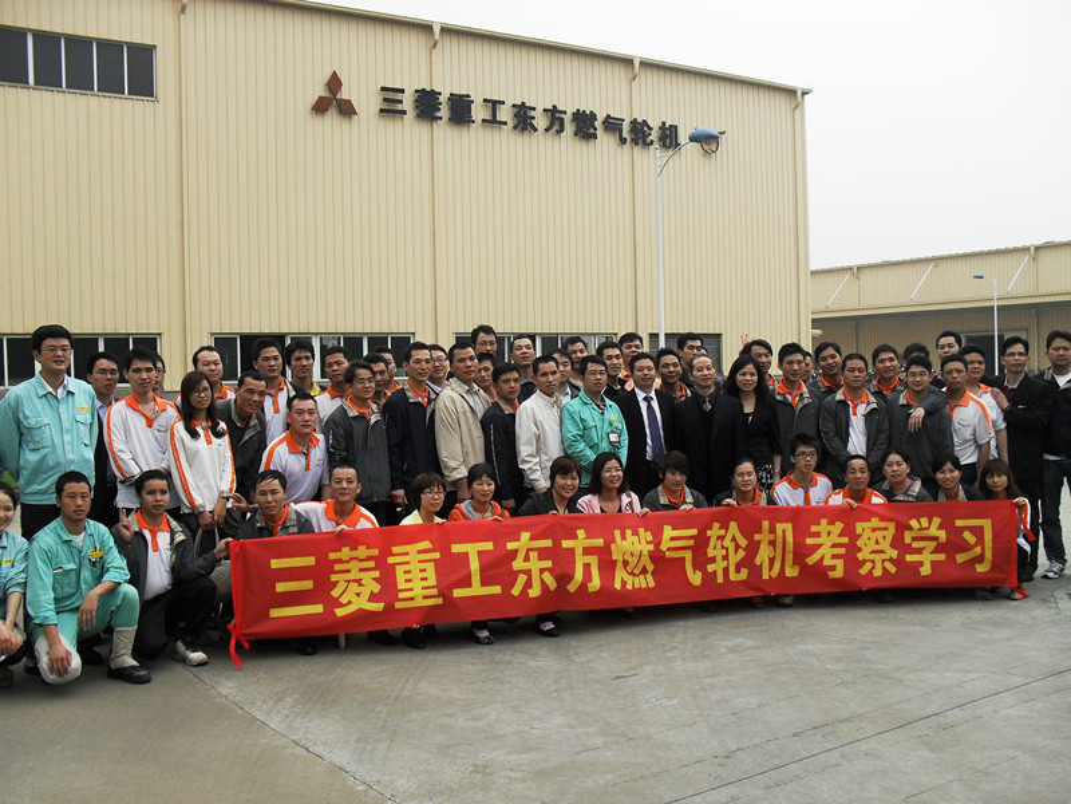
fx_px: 1083
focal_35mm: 35
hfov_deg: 52.6
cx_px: 536
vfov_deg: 40.7
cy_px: 402
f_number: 3.2
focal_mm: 6.3
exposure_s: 1/500
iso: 100
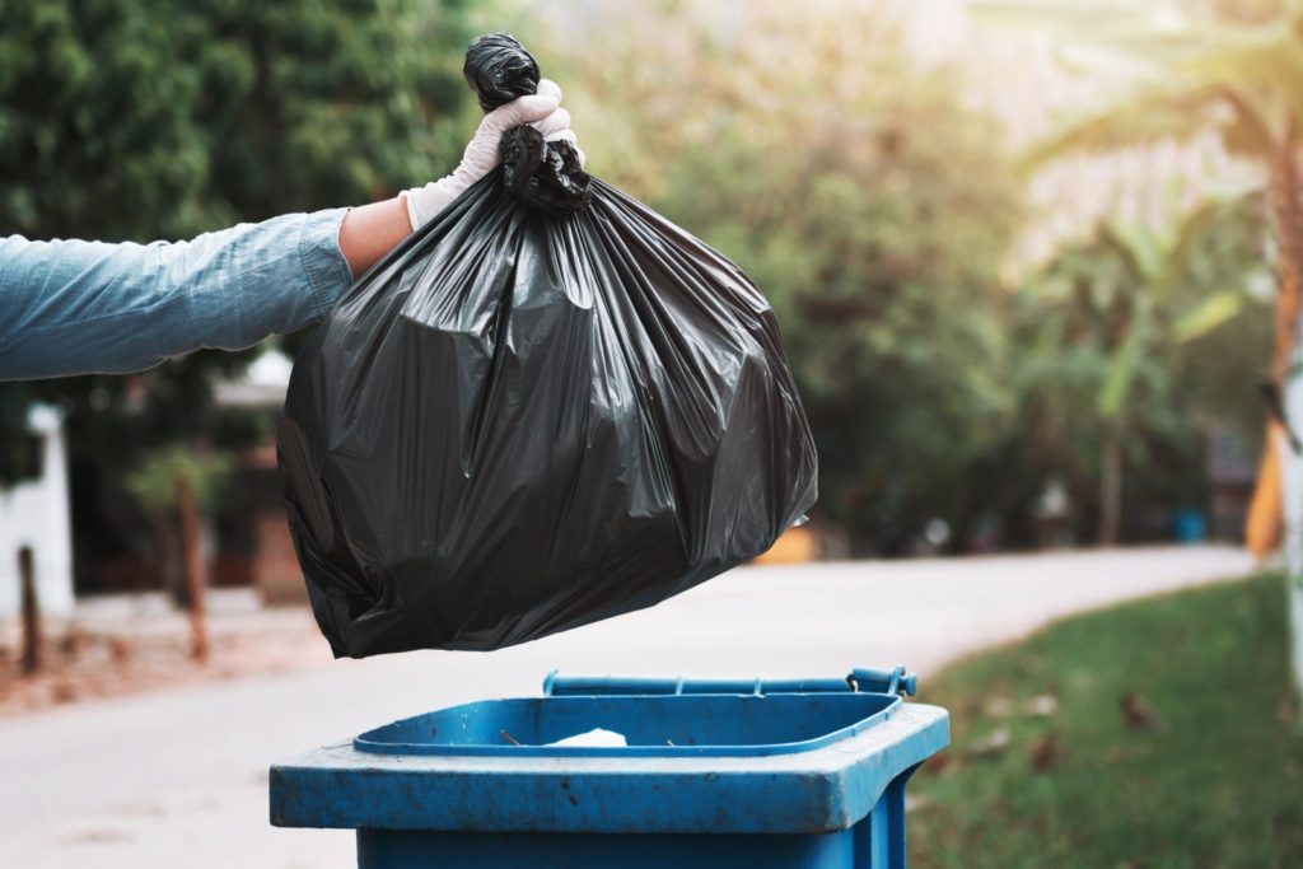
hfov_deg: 21.9
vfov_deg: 14.7
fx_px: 3366
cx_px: 652
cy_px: 434
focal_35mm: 93
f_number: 2.8
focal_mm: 62
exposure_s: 1/2000
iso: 250
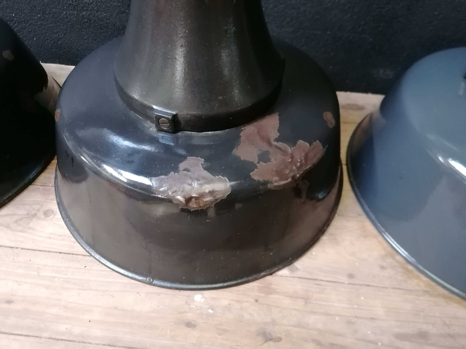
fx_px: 363
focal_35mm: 27
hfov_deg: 65.3
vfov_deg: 51.4
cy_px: 174
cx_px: 233
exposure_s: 1/20
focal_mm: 4.75
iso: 500
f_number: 1.8
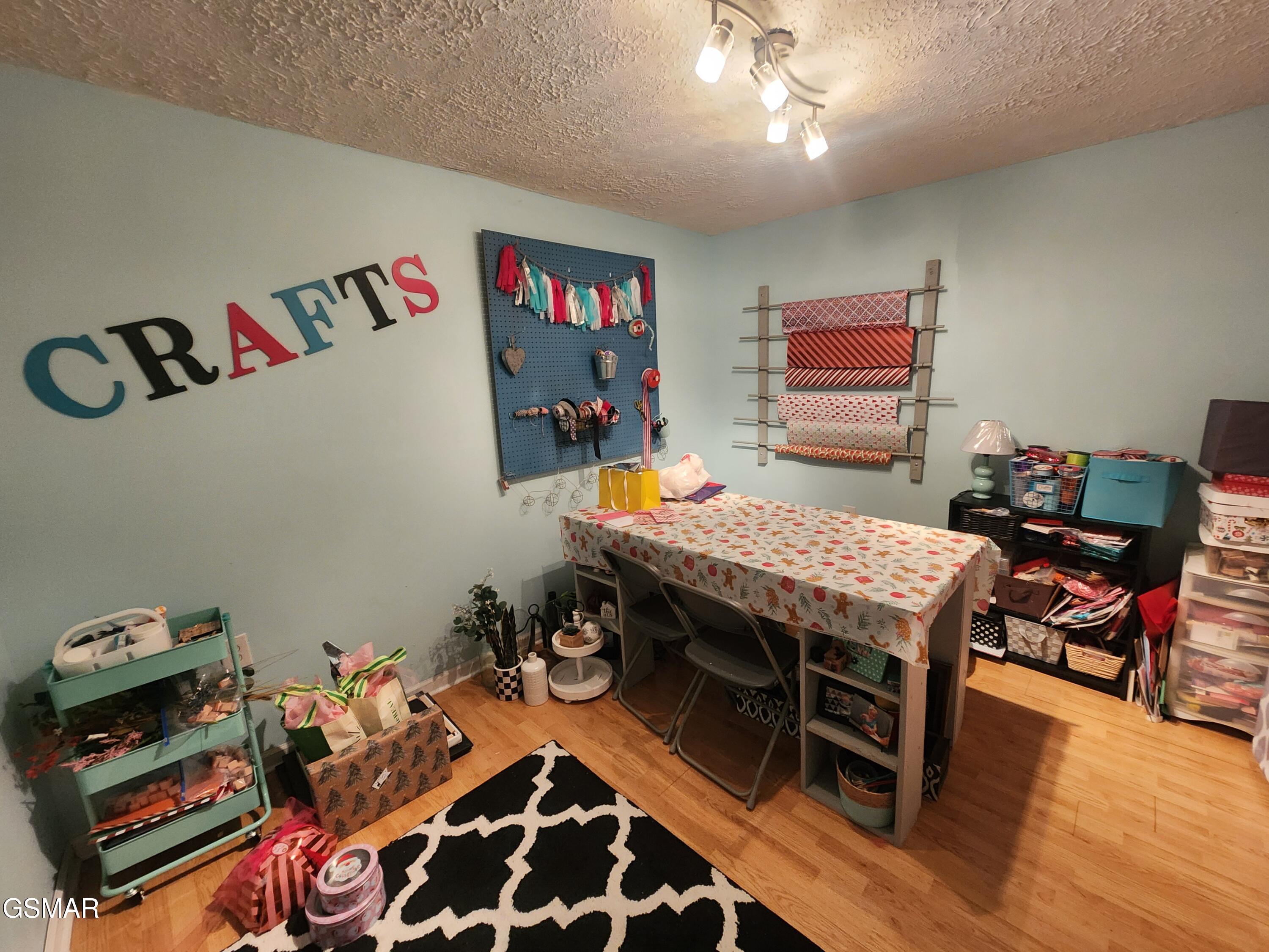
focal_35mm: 13
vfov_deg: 89.9
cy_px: 476
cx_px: 634
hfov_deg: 106.2
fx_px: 477
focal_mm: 2.2
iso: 320
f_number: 2.2
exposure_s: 1/30
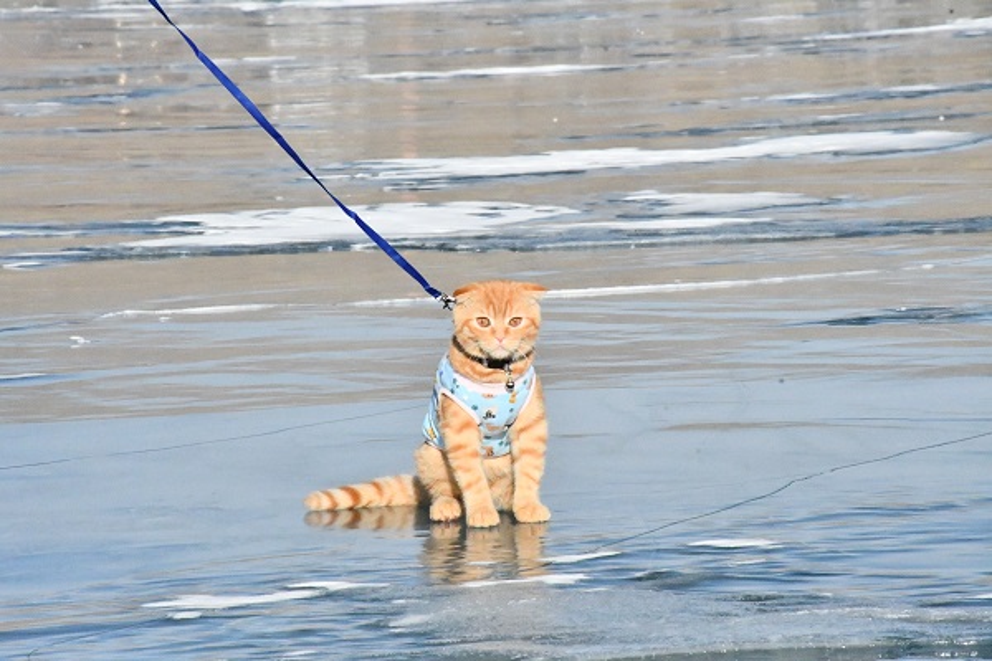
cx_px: 496
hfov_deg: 9.8
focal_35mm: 210
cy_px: 330
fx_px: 5786
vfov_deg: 6.5
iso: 8000
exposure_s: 1/8000
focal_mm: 140
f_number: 25
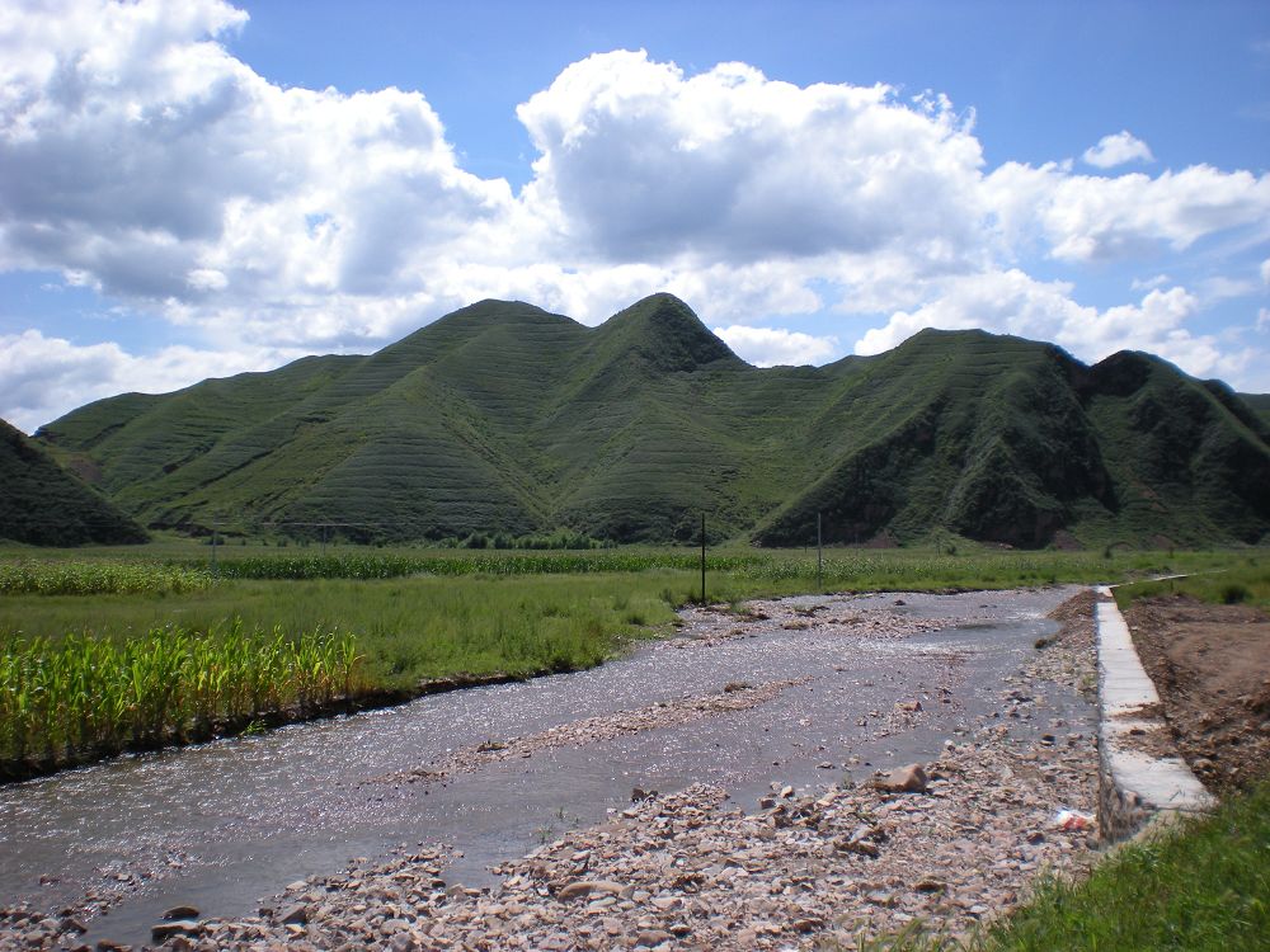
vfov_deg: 37.7
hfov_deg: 49.0
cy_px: 476
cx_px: 635
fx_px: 1394
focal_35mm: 38
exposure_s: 1/744
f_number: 4.6
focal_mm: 6.3
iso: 64
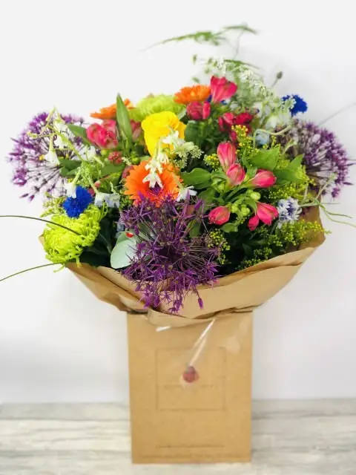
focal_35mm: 52
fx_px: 713
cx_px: 178
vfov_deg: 36.8
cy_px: 238
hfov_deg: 28.0
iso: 40
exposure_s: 1/50
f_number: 2.4
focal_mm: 6
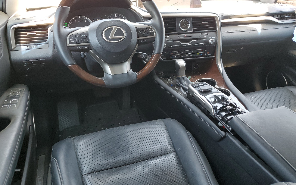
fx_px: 226
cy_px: 88
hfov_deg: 66.5
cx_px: 149
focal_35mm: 28
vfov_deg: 44.5
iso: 93
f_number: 1.5
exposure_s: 1/100
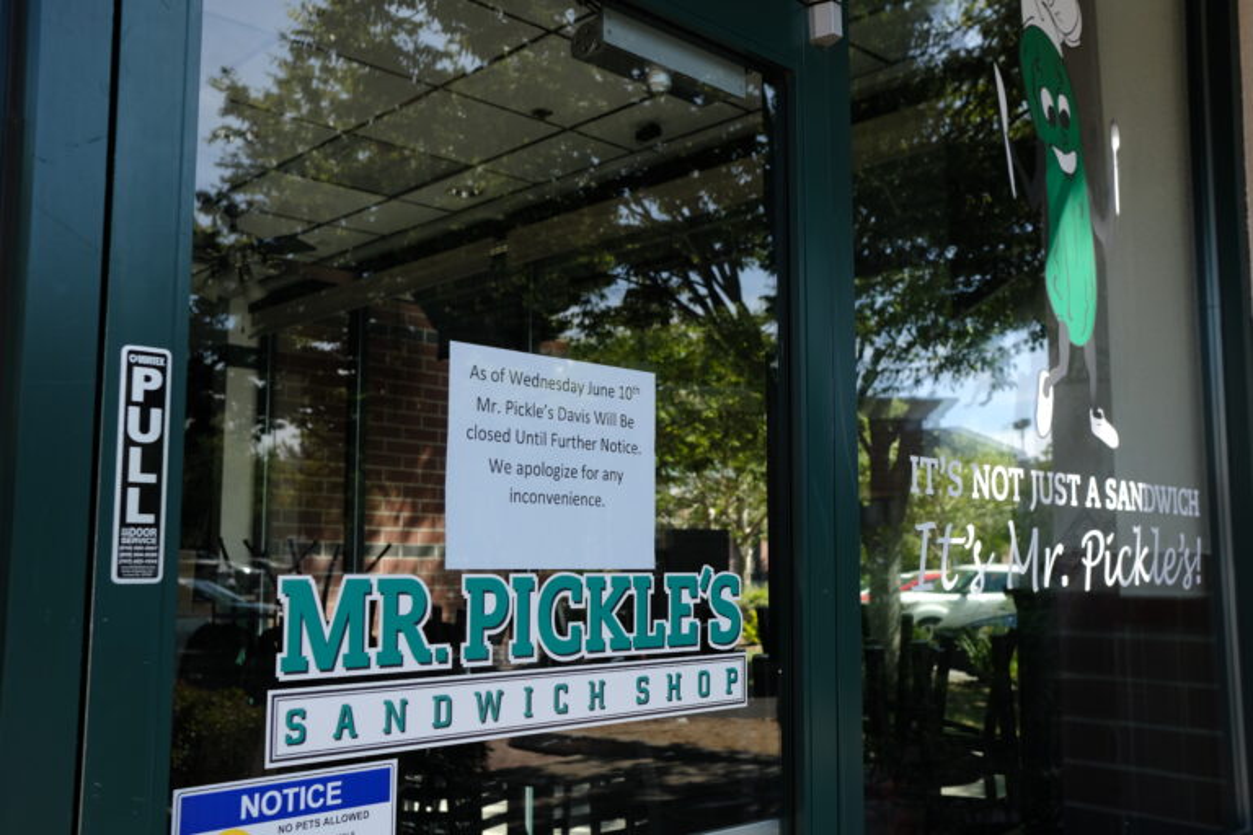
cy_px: 418
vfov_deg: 37.9
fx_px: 1218
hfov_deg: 54.4
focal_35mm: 35
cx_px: 626
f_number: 5.6
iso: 200
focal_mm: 23
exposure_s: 1/180
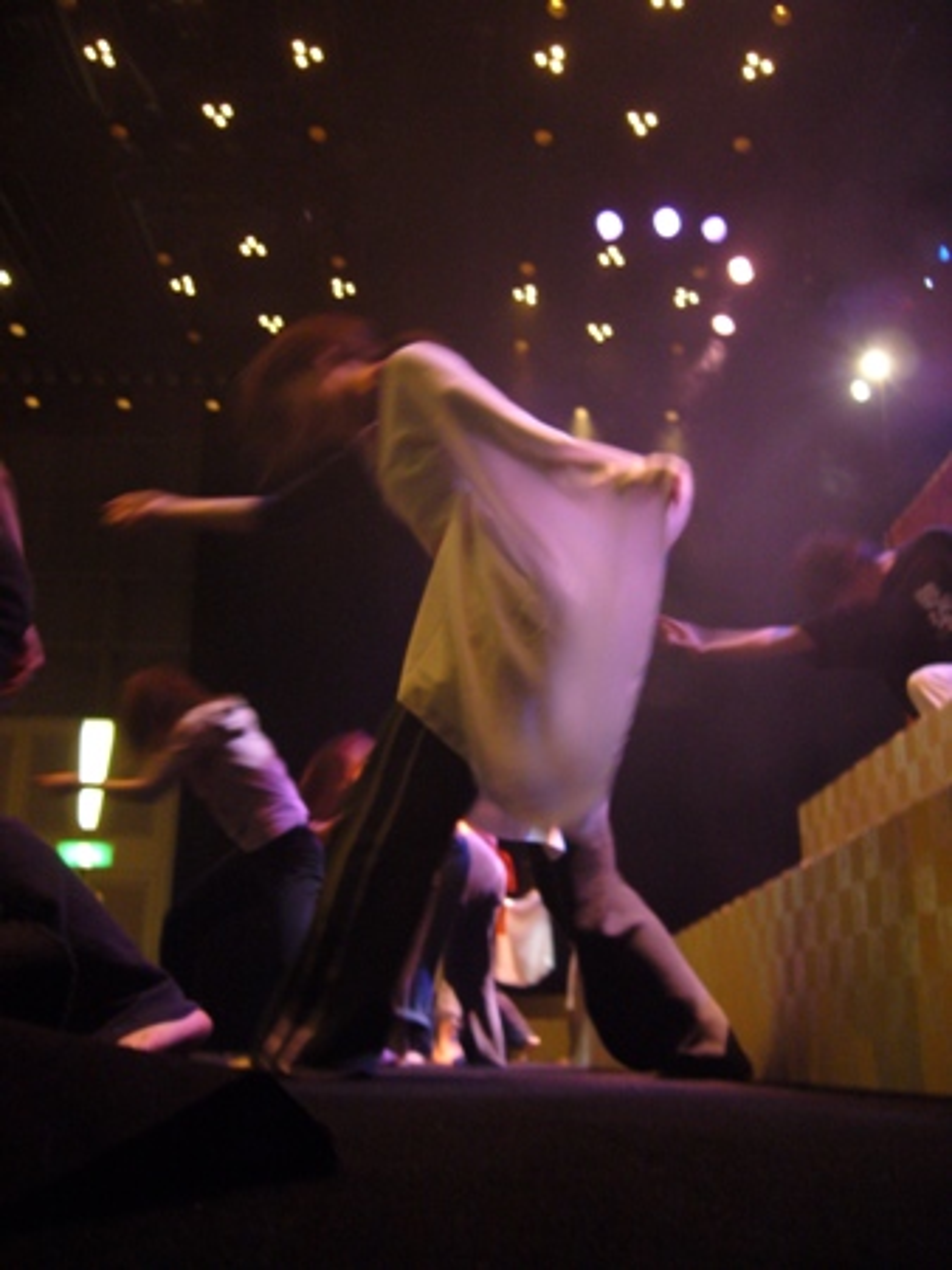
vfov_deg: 52.6
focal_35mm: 35
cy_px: 635
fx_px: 1284
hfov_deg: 40.7
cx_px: 476
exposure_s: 1/8
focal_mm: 5.8
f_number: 2.8
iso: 200
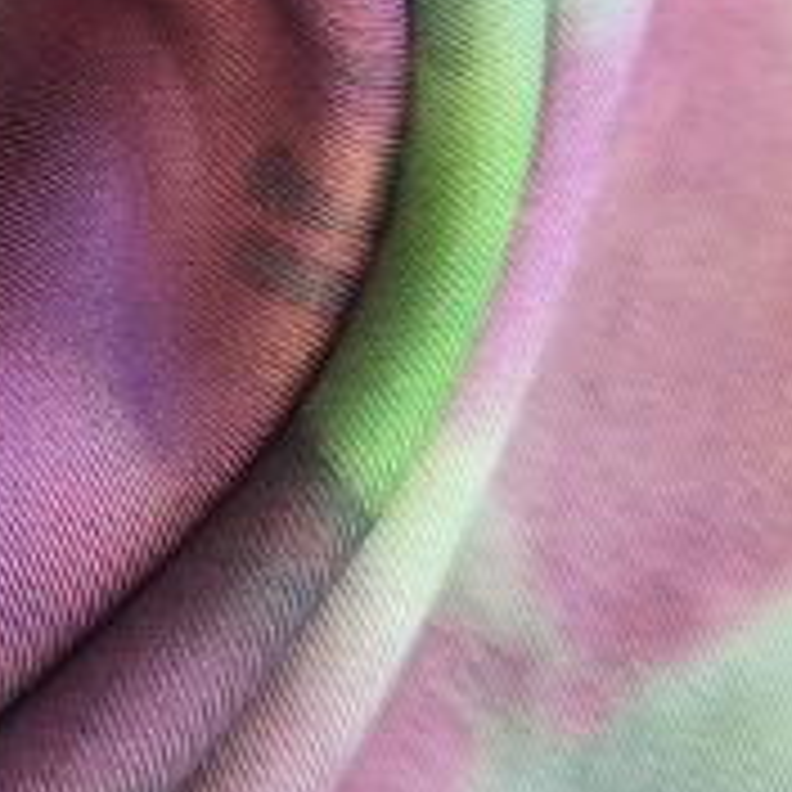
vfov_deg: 17.4
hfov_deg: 16.7
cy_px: 58
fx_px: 2537
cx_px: -248
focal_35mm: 98
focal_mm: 4.25
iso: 320
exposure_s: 1/100
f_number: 1.8
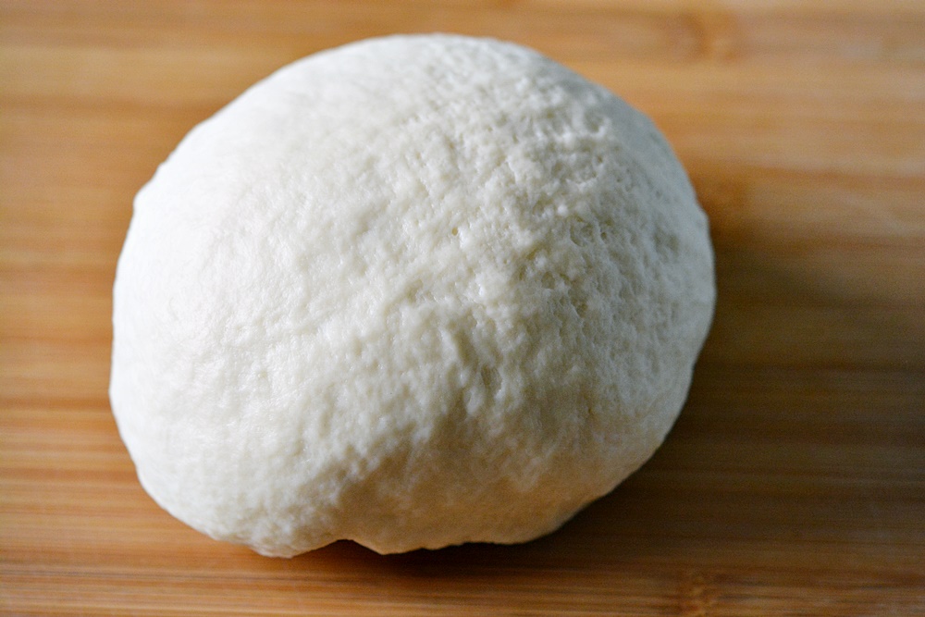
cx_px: 462
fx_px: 2313
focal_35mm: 90
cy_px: 308
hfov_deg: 22.6
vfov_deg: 15.2
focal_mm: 60
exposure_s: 1/125
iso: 1600
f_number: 3.5
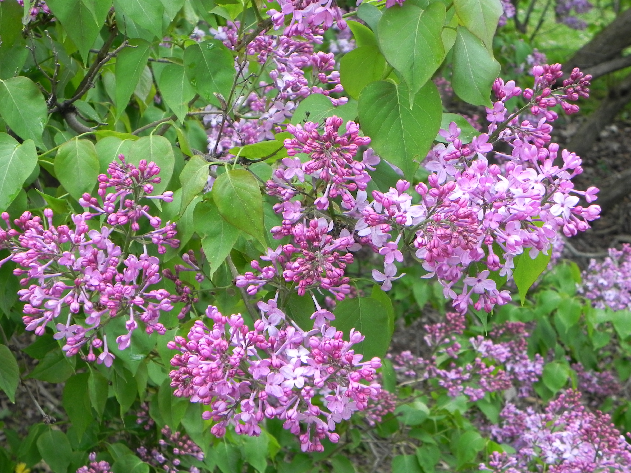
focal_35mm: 75
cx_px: 316
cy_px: 236
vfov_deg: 19.6
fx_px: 1367
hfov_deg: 26.0
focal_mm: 13.4
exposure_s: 1/147
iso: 160
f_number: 4.5
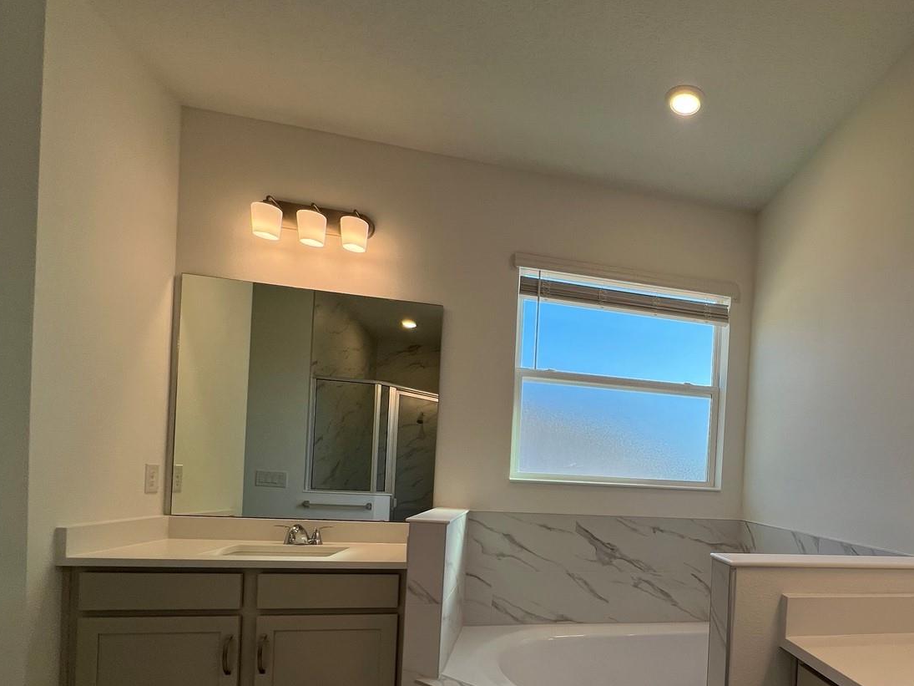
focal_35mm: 19
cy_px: 486
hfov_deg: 79.8
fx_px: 502
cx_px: 657
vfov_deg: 65.8
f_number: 1.8
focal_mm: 1.57
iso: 32
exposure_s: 1/185
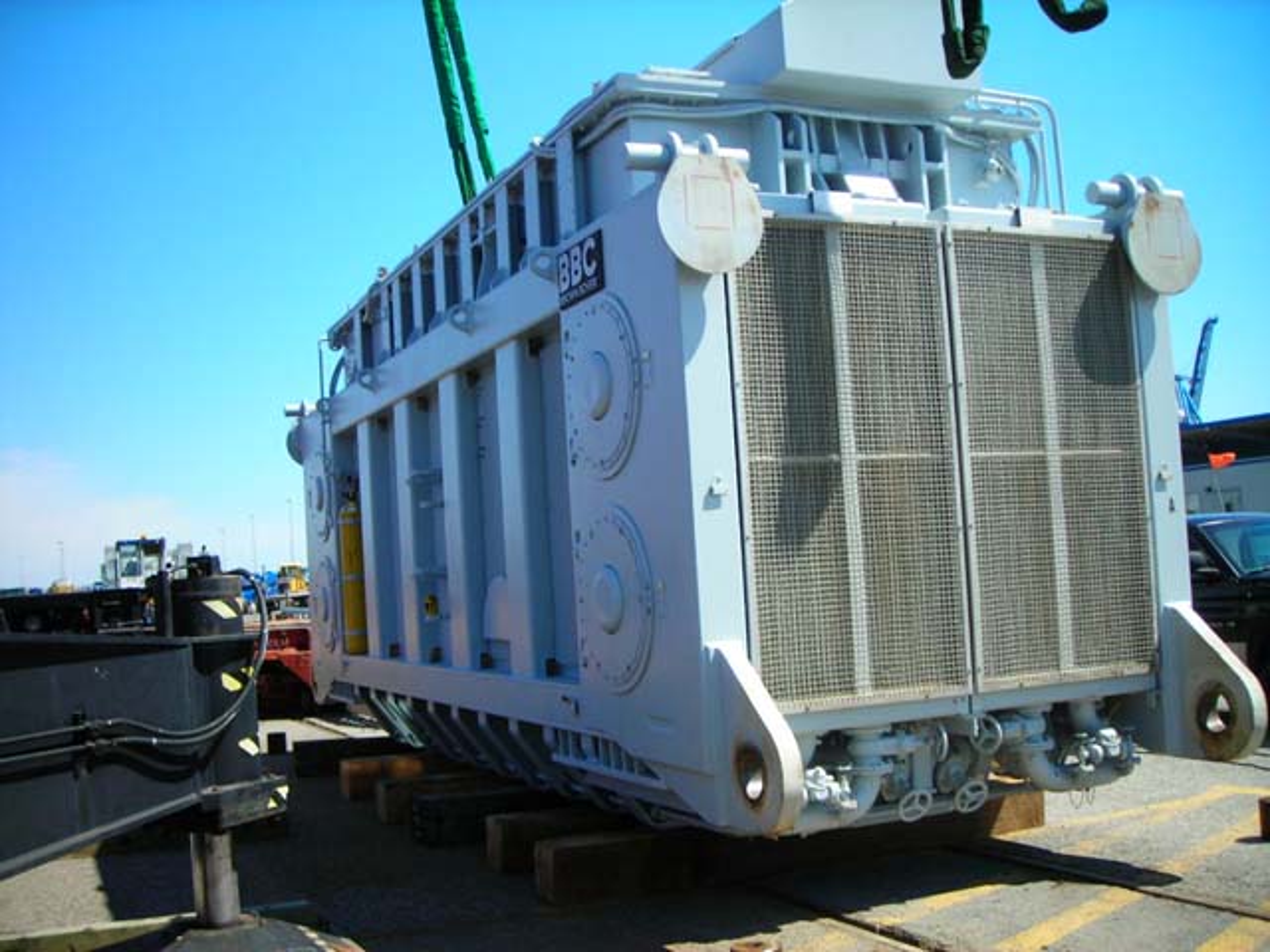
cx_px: 635
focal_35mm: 41
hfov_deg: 45.8
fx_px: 1504
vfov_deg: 35.1
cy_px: 476
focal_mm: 6.8
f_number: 3.3
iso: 50
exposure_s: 1/373
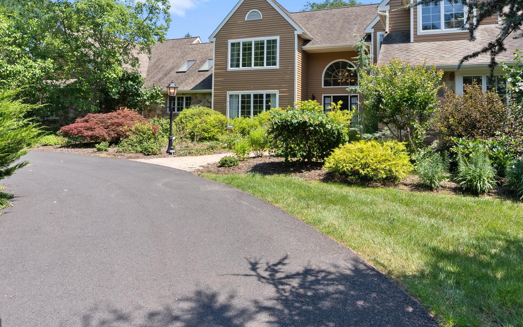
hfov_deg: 74.6
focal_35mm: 24
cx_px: 285
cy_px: 102
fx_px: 342
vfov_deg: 49.9
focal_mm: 17
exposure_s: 1/160
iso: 400
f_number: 11
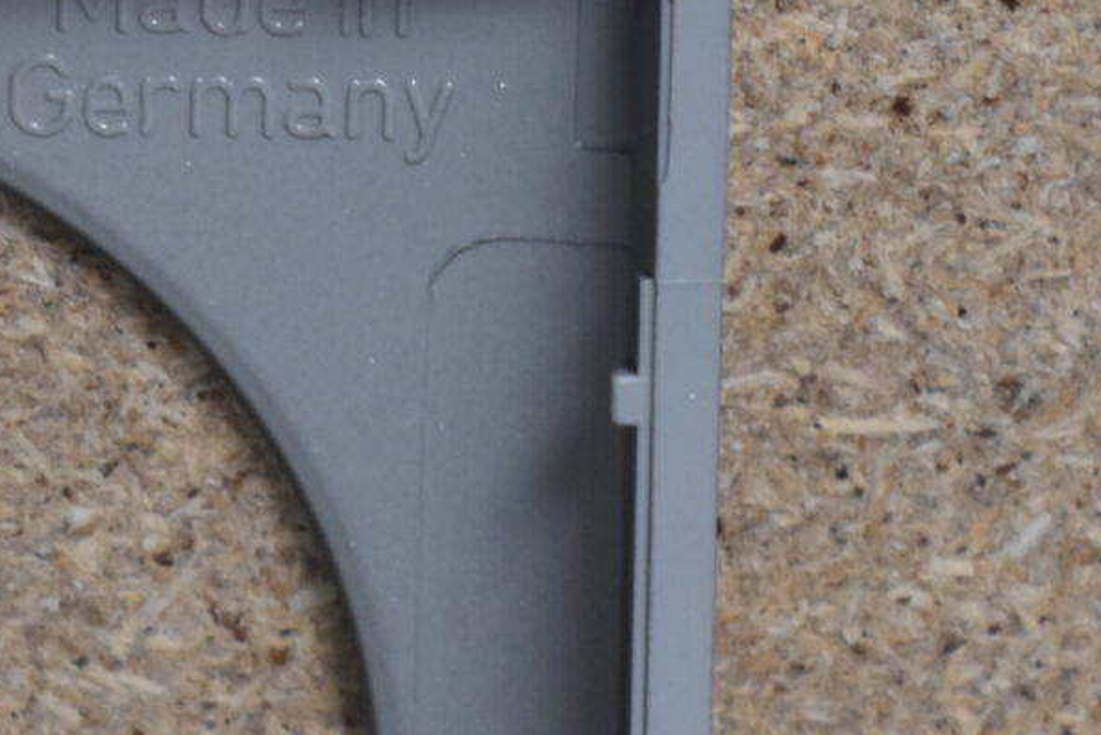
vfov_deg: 3.9
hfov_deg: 5.8
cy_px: 673
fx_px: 10864
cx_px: 490
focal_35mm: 355
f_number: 6.3
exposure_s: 1/60
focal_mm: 55
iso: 400
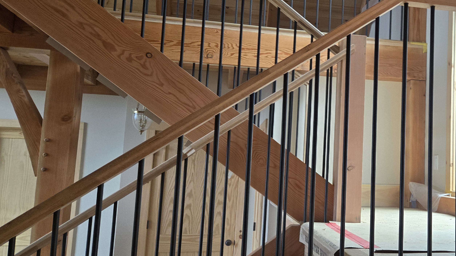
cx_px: 352
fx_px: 484
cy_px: 109
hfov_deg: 48.2
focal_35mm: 40
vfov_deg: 29.7
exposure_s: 1/120
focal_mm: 5.4
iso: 160
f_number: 1.8
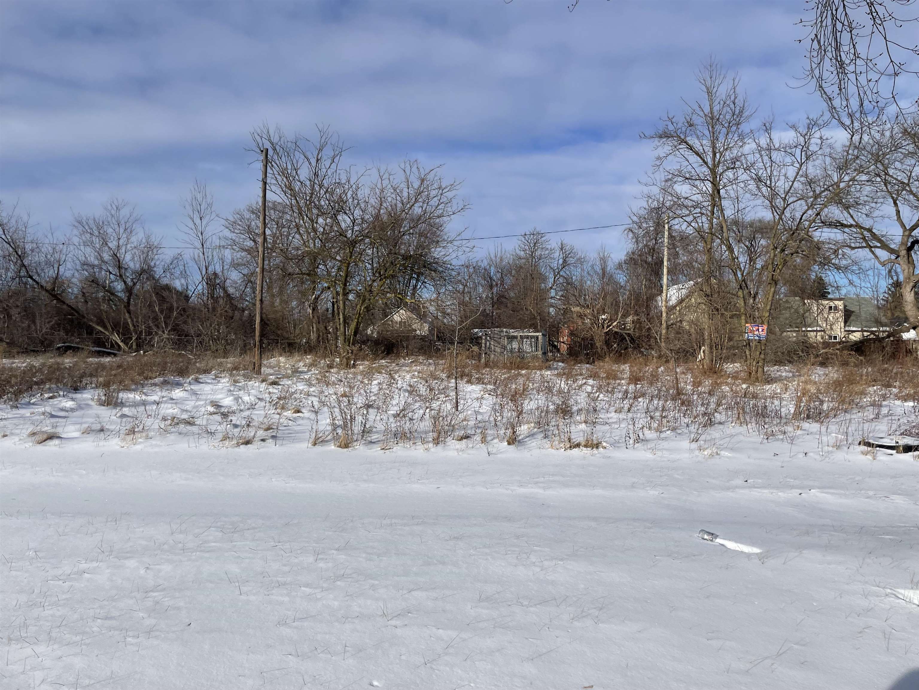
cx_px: 460
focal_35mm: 26
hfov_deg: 67.3
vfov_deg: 53.1
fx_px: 690
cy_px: 345
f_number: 1.6
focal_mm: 4.2
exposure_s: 1/7813
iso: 32
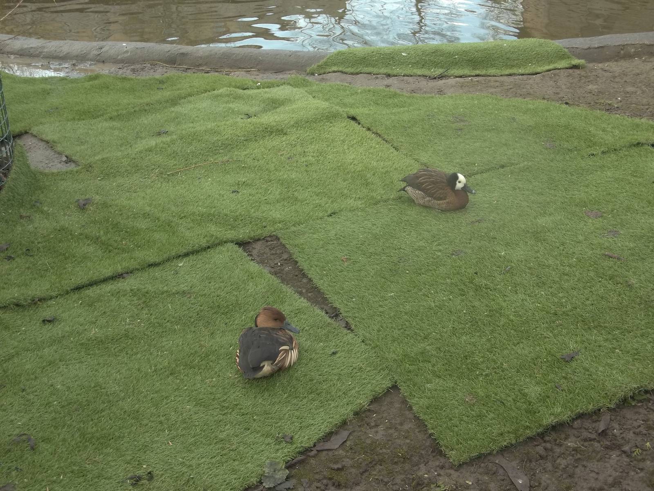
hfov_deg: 41.2
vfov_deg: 31.5
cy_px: 246
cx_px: 327
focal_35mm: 46
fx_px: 869
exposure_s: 1/80
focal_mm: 8.3
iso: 80
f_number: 3.7
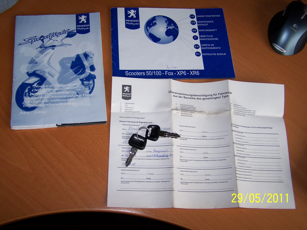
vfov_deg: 37.7
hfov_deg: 49.0
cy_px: 115
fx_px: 337
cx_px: 154
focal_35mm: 38
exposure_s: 1/60
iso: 140
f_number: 2.8
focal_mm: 6.3
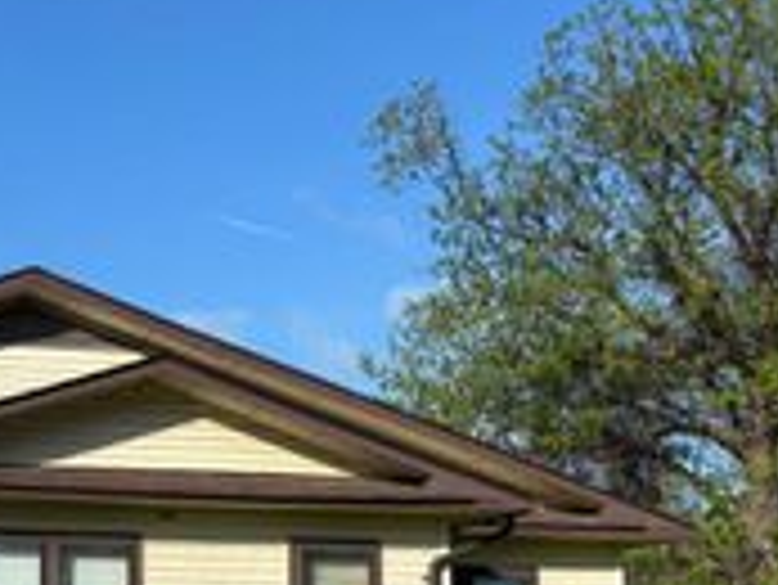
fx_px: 1687
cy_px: 560
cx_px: 13
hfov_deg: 24.8
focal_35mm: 75
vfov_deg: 19.2
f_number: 1.6
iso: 50
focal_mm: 5.96
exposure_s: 1/3788
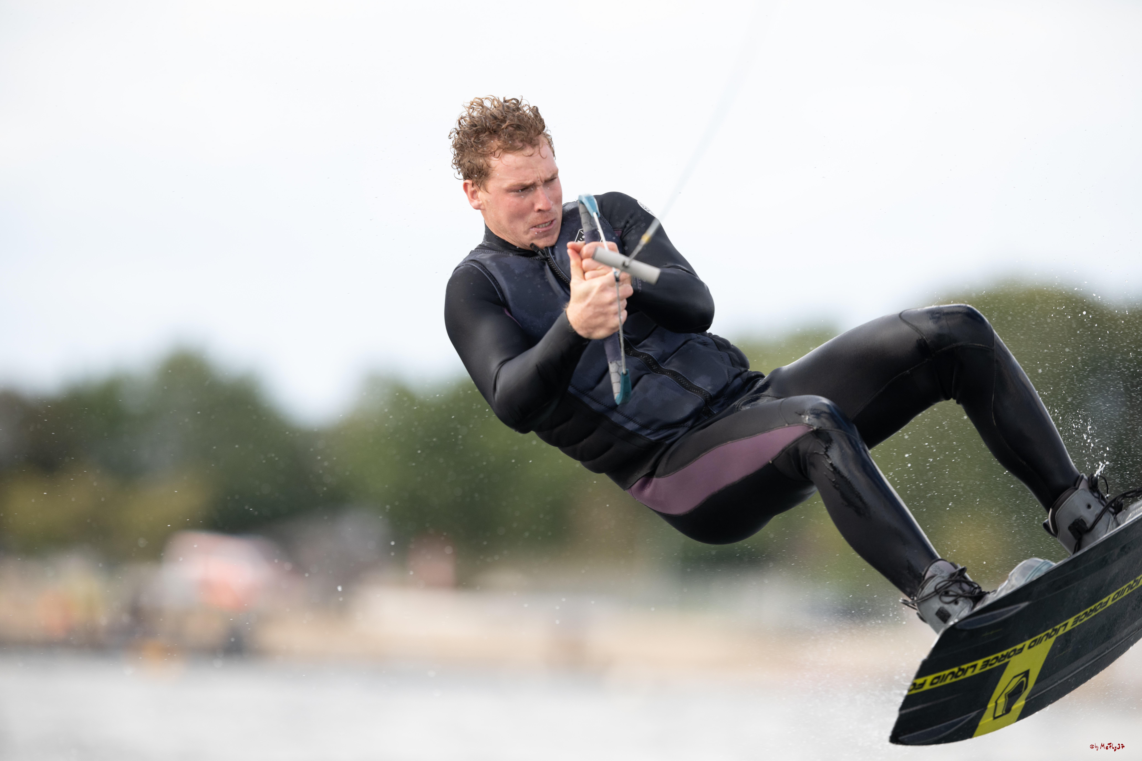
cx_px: 571
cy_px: 380
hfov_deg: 5.2
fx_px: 12688
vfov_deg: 3.4
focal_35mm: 400
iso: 500
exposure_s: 1/2000
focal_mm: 400
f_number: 4
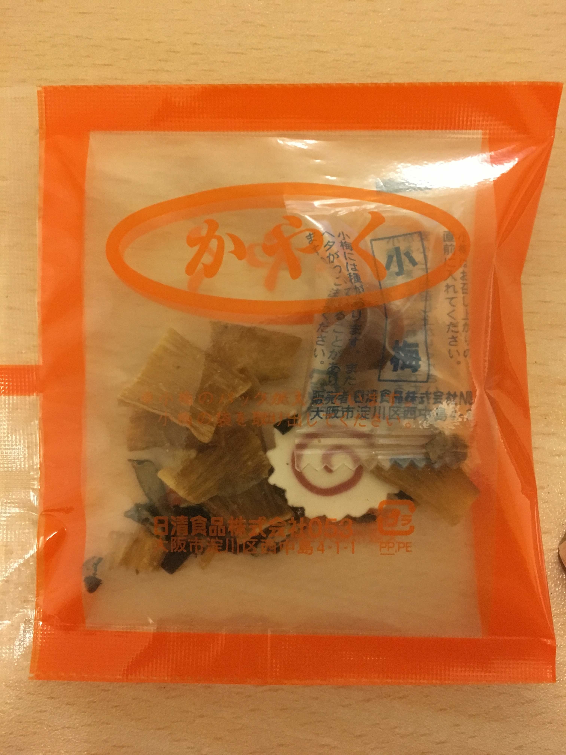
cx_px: 283
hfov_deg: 48.2
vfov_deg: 61.7
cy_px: 378
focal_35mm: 29
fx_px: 632
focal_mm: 4.15
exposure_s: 1/15
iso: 200
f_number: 2.2
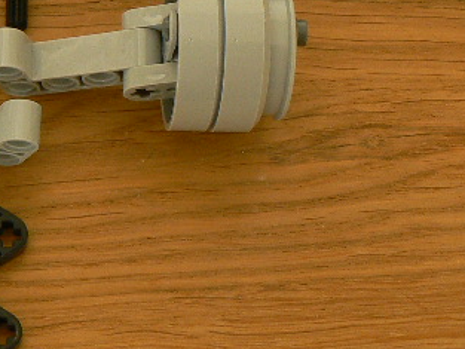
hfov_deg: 21.1
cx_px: 4
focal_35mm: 90
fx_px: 1209
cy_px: 42
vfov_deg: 16.2
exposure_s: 2.5
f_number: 4.5
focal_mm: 6
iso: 100
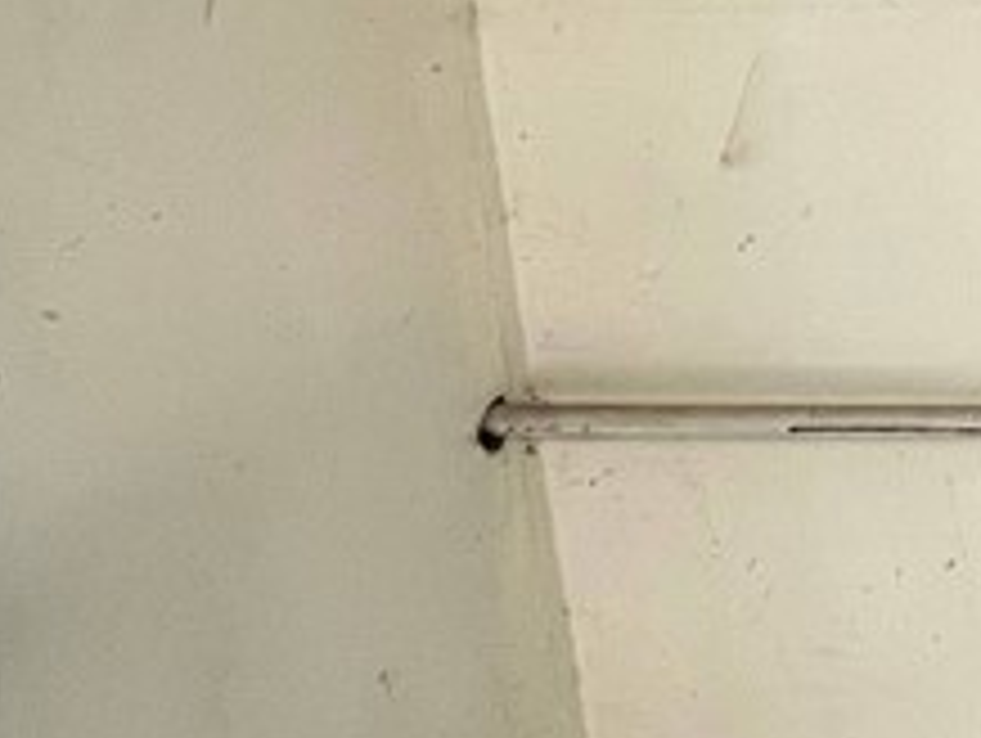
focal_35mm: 61
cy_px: -54
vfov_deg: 22.8
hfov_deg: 26.0
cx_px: 1346
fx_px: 1731
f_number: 1.8
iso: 250
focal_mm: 1.57
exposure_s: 1/60
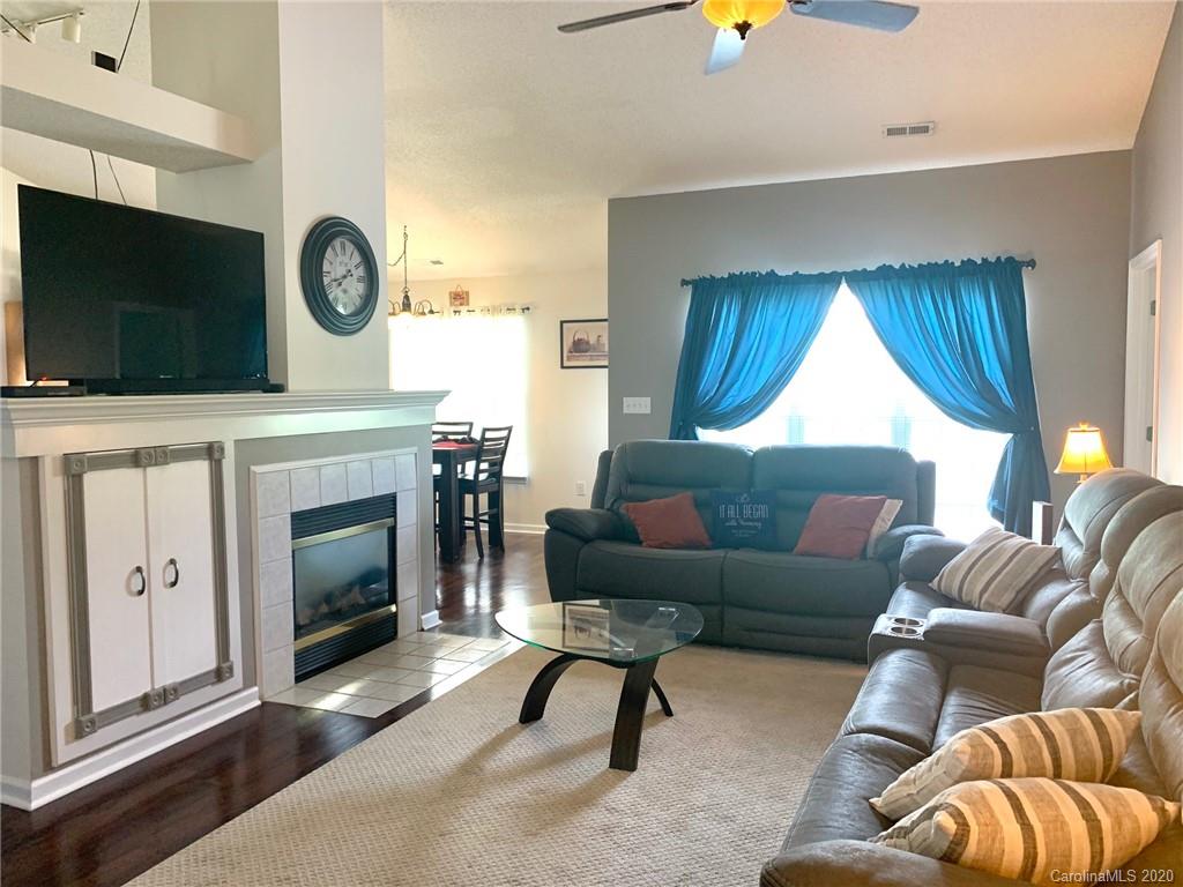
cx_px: 592
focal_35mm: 26
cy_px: 444
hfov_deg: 67.3
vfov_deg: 53.1
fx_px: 889
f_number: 1.8
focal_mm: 4.25
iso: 125
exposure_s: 1/60
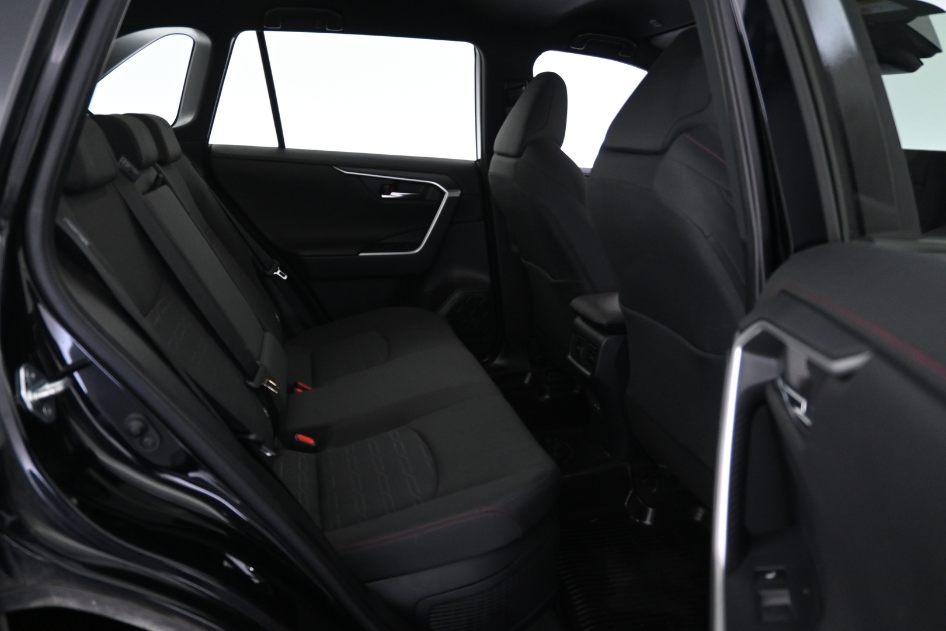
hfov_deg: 65.9
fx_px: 729
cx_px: 473
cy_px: 316
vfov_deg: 46.8
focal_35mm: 28
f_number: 3.8
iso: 1600
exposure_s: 1/30
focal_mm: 18.5
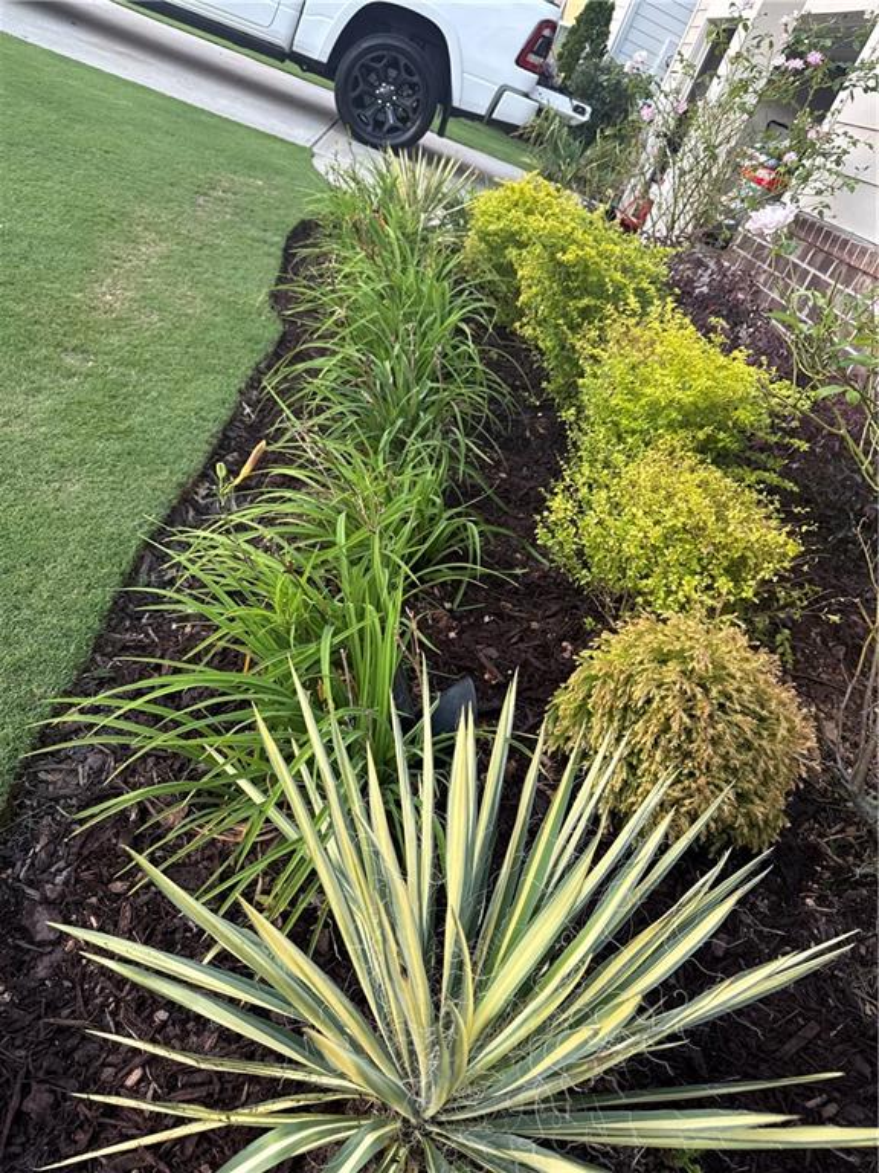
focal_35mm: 24
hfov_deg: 56.8
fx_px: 813
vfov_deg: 71.6
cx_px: 440
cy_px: 586
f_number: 1.78
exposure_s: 1/121
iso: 200
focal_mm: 6.76
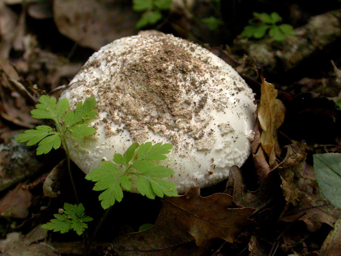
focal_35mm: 77
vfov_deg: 19.1
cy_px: 128
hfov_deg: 25.3
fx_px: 759
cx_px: 170
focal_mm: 16
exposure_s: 1/116
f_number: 3.9
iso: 400
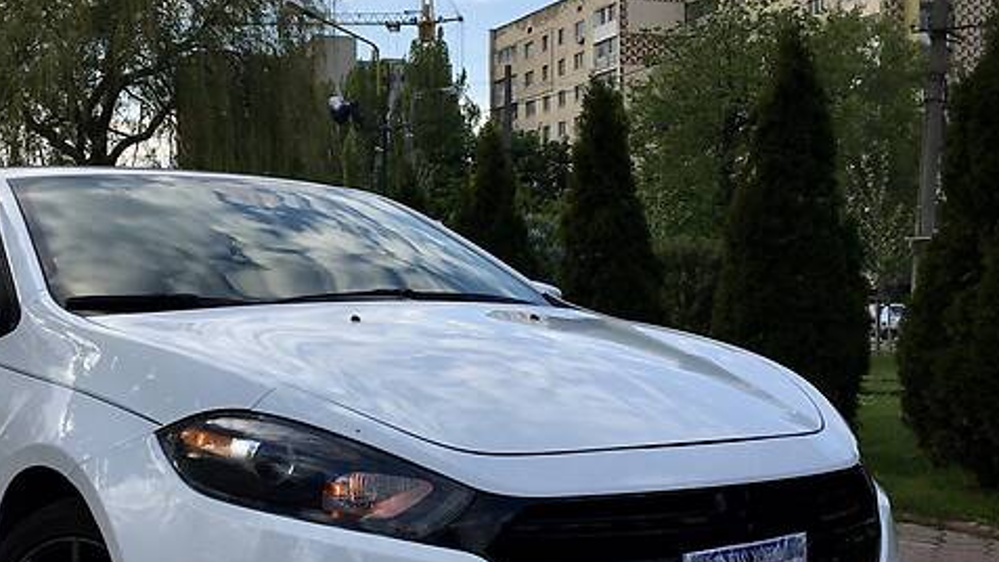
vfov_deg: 22.6
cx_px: 377
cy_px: 348
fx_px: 1404
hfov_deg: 38.9
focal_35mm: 53
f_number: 2.2
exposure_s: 1/754
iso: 25
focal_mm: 4.2
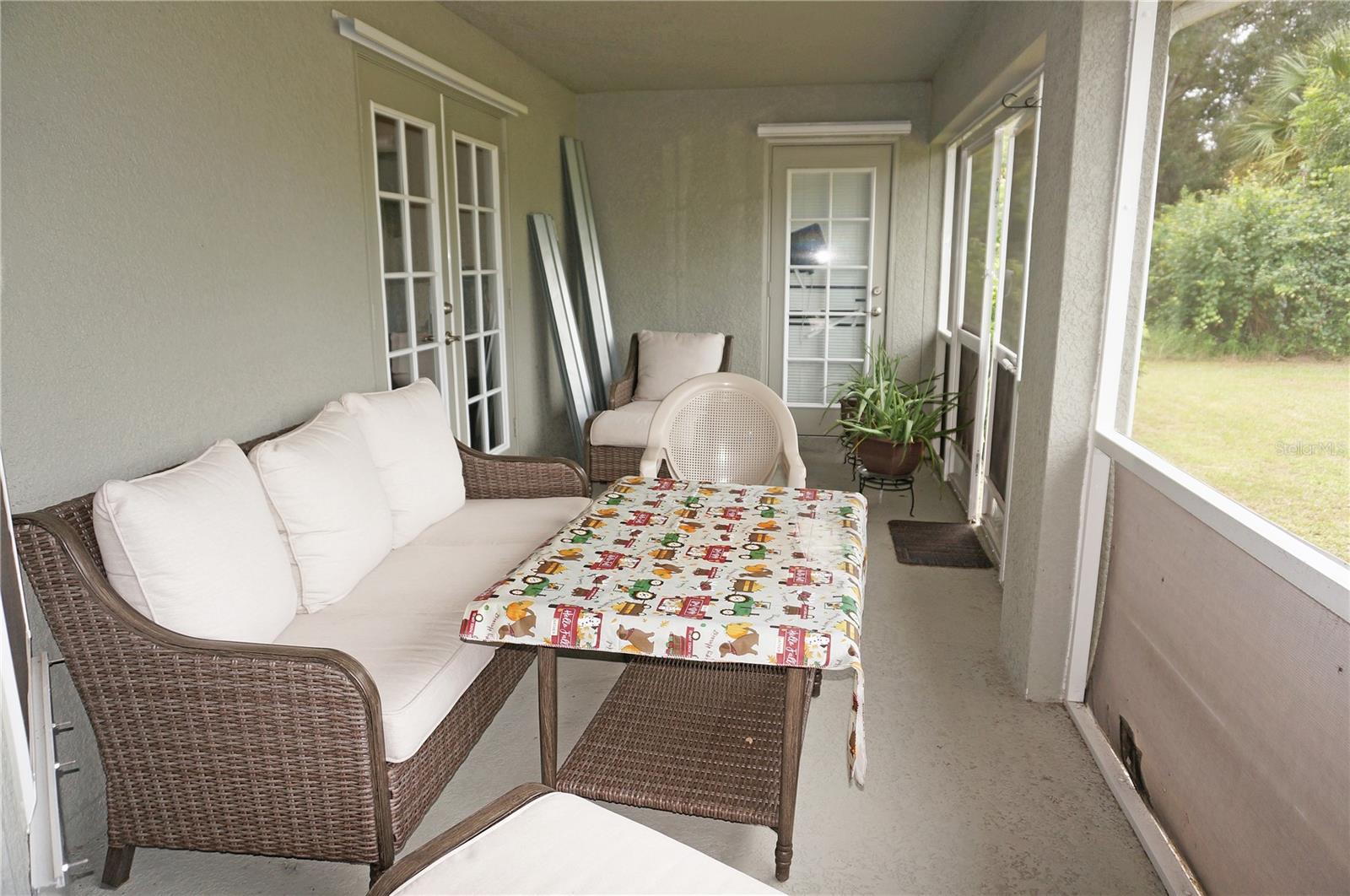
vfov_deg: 53.0
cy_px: 448
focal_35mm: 24
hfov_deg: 73.8
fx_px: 899
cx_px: 675
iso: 200
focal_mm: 16
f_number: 4
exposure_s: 1/160
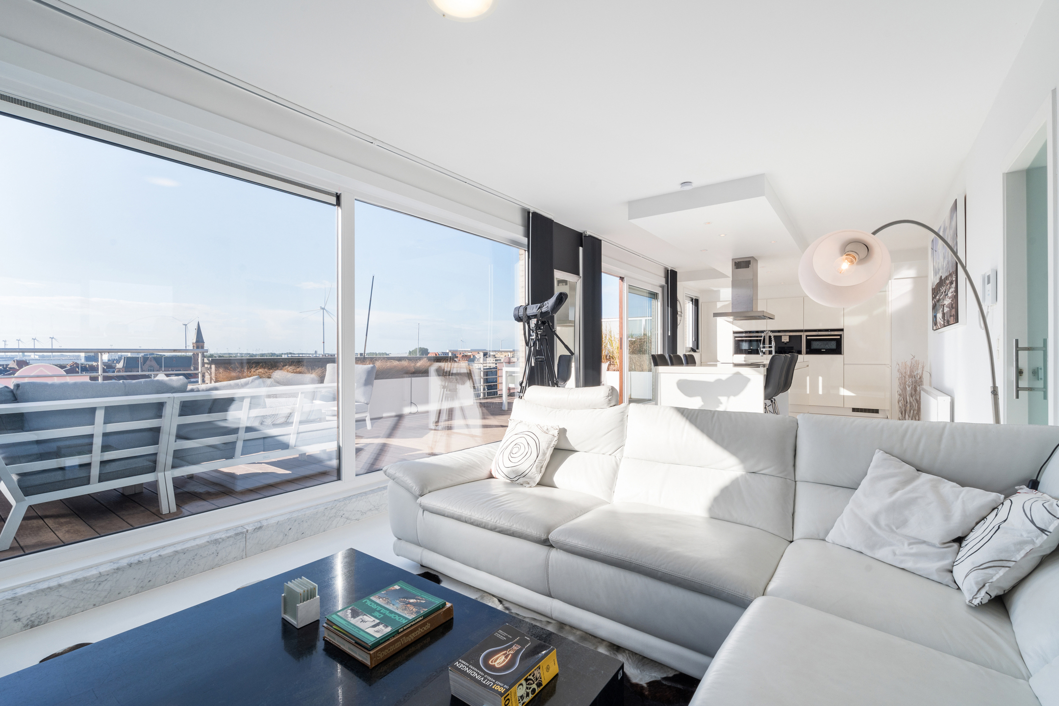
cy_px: 353
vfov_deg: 72.1
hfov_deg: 95.0
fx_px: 485
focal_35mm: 16
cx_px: 530
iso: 200
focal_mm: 16.5
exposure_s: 1/400
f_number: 11
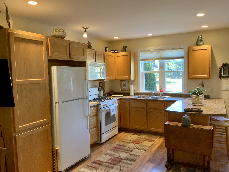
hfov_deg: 61.7
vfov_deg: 48.2
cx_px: 114
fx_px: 192
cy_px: 86
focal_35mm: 29
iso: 100
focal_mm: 3
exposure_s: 1/60
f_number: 1.8
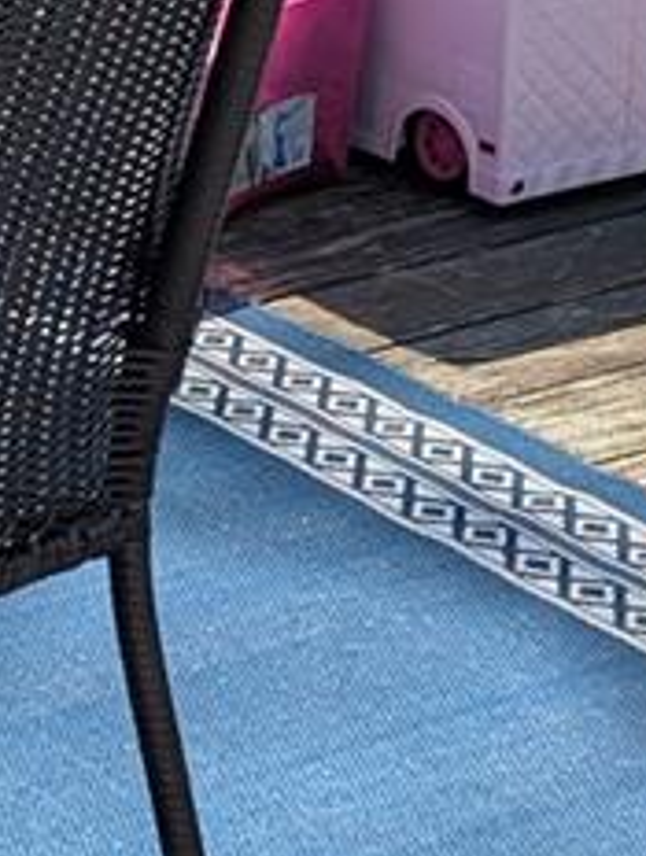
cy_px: 100
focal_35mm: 159
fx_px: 3942
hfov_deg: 8.7
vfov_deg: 12.3
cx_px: -766
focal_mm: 6.9
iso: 21
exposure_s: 1/1110
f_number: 1.68
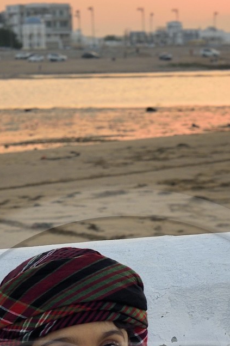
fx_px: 1160
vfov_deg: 16.1
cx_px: 127
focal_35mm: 121
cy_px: 443
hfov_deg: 11.3
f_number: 7.1
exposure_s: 1/100
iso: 200
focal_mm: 32
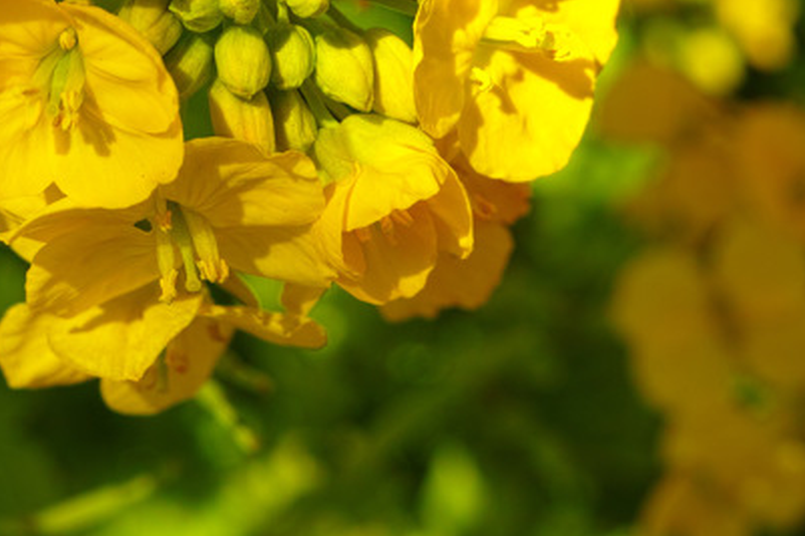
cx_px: 327
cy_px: -106
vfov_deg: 11.7
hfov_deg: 17.8
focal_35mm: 115
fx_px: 2570
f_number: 8
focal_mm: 30
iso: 100
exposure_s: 1/160
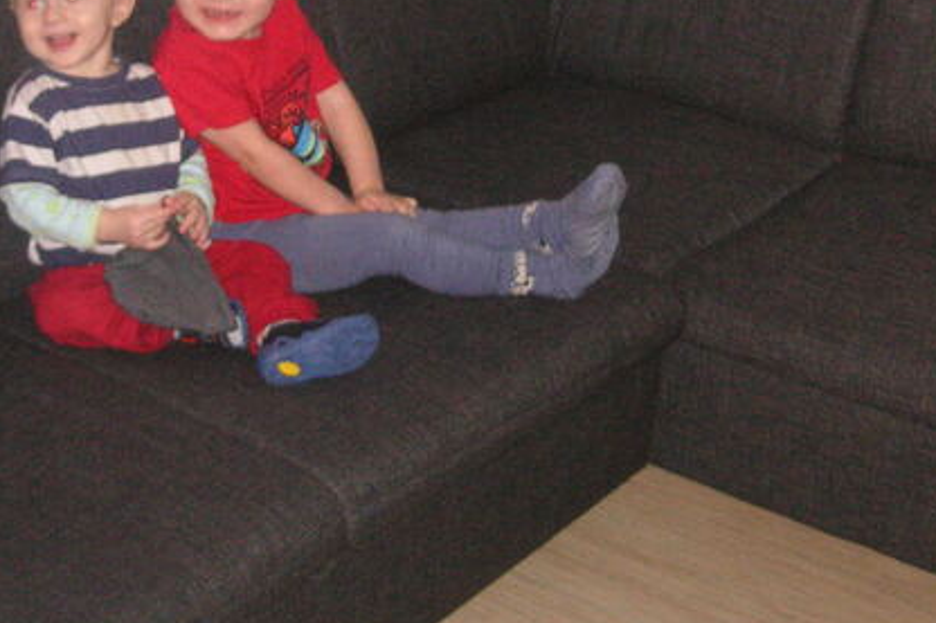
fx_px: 1923
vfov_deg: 18.1
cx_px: 356
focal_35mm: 74
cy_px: 45
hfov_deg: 27.3
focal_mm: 6.1
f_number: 2.8
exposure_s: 1/45
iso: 160
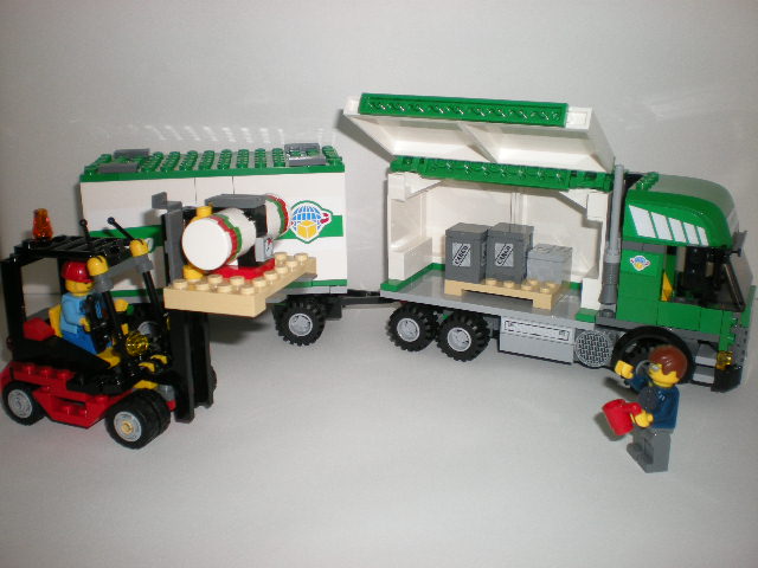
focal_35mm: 38
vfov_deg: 37.7
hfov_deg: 49.0
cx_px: 379
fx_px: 832
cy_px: 284
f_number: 3.1
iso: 64
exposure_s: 1/30
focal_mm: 6.3
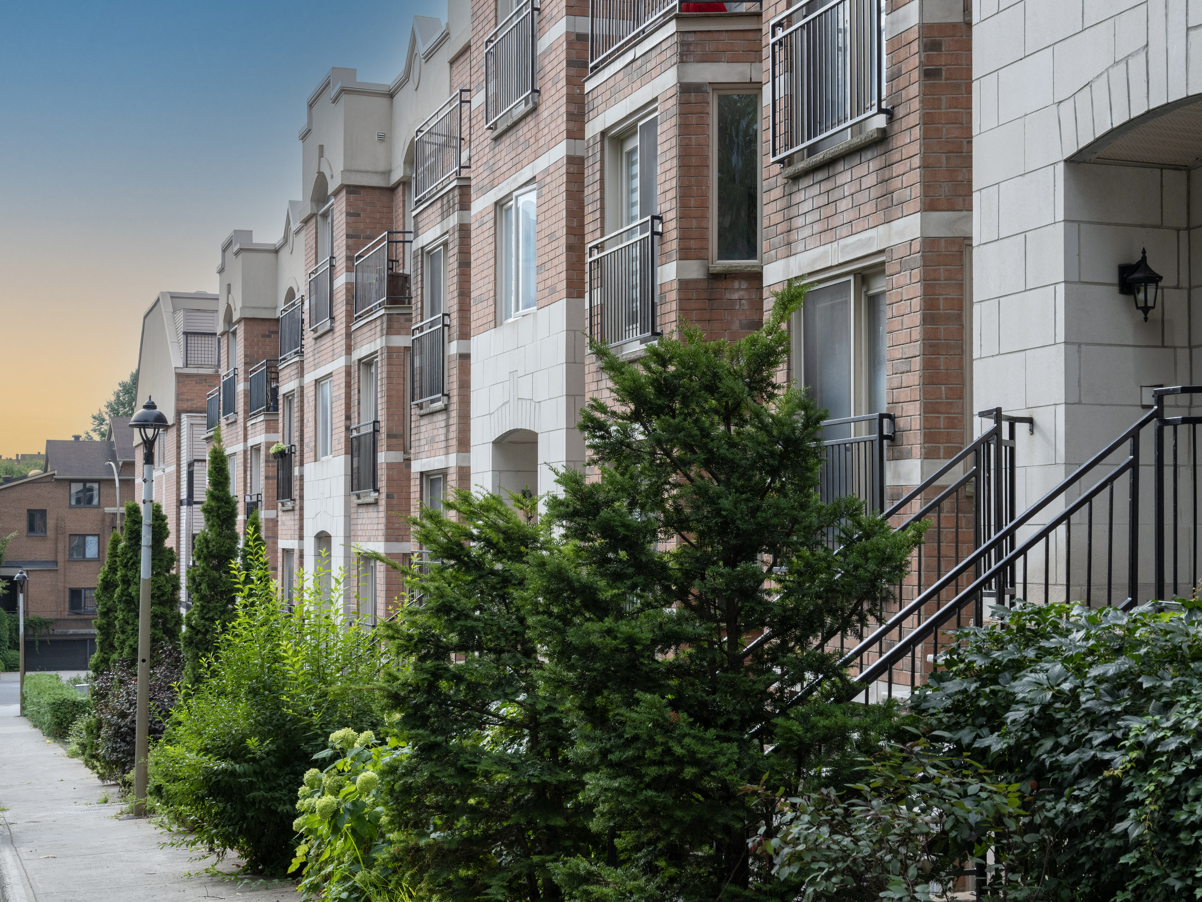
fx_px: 1806
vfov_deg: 28.0
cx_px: 719
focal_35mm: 52
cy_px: 424
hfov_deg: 36.7
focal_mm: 44
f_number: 9
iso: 400
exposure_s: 1/320
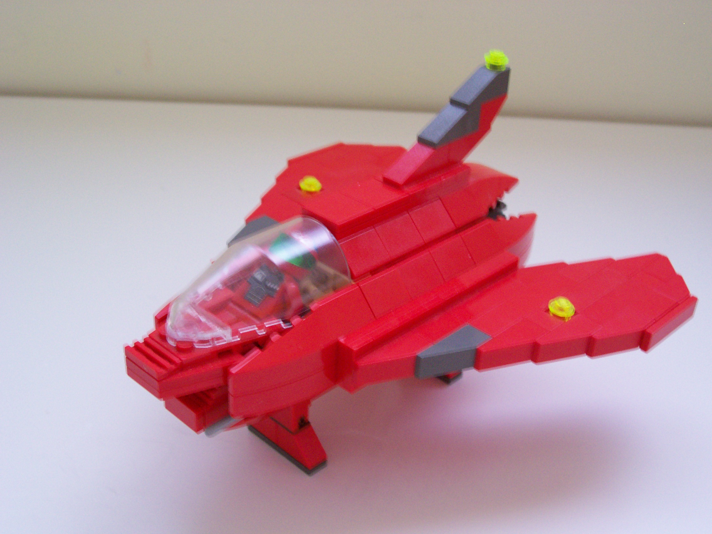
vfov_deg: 34.3
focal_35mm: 42
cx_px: 356
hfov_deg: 44.8
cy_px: 267
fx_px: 864
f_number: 2.9
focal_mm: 7
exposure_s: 1/8.37
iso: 160
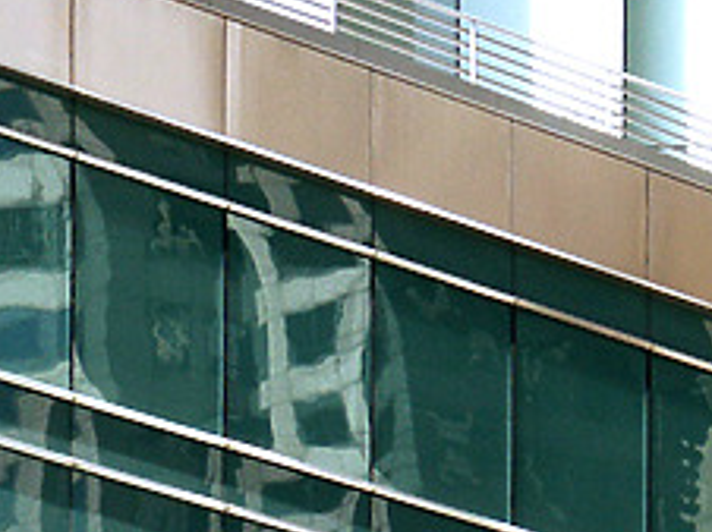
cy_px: -68
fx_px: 6883
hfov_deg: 5.8
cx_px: 1336
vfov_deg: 4.4
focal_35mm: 335
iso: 64
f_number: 8
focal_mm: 16.8
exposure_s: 1/90
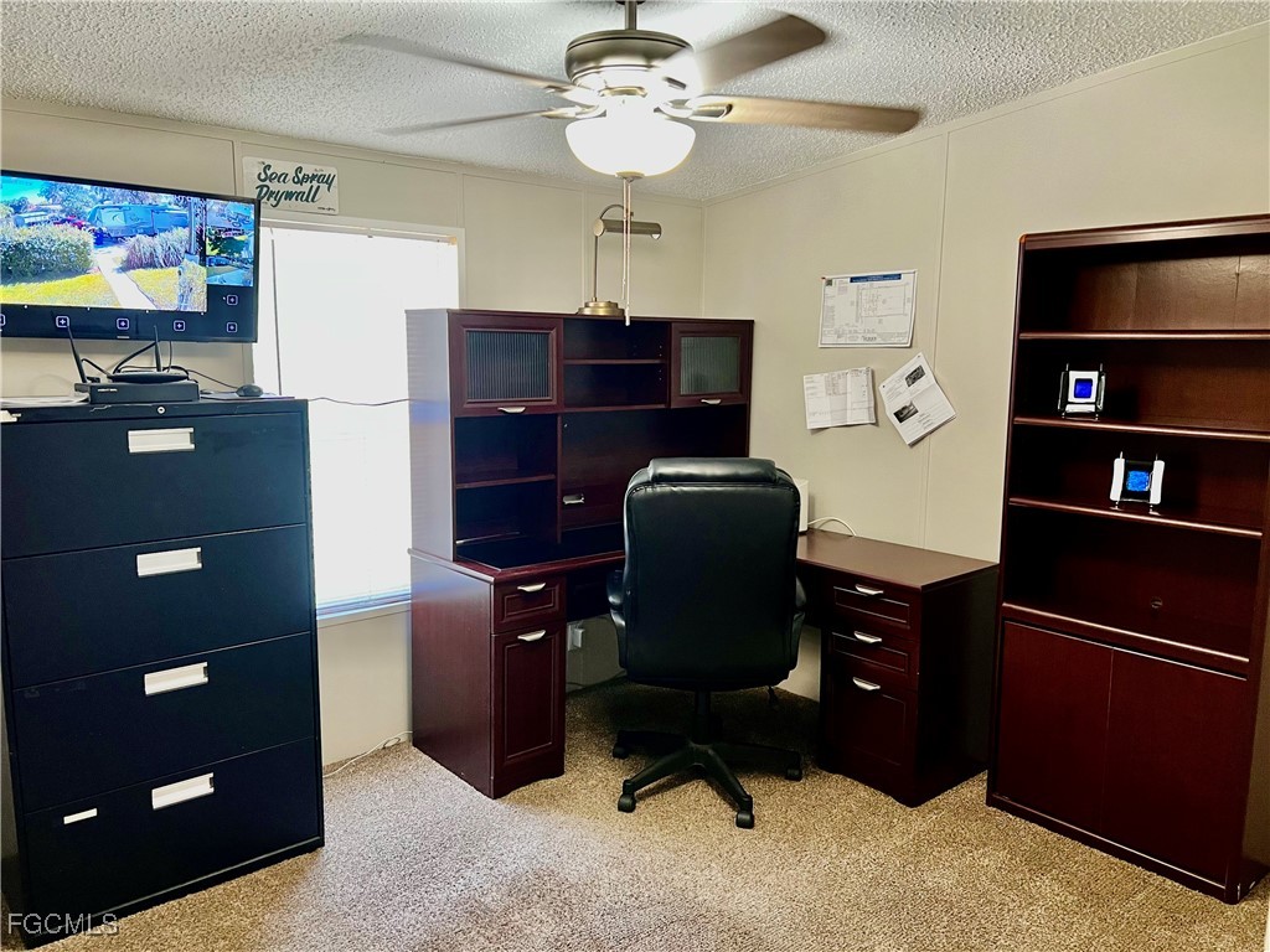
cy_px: 476
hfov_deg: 67.3
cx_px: 635
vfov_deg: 53.1
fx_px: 954
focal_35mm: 26
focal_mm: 5.7
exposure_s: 1/60
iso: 250
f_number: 1.5
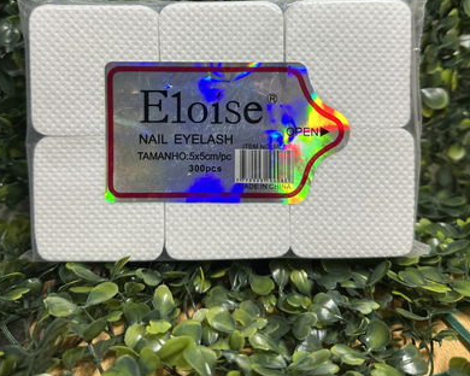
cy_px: 102
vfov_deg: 44.5
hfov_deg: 55.7
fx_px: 445
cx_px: 230
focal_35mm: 32
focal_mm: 6.86
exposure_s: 1/50
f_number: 1.78
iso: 125
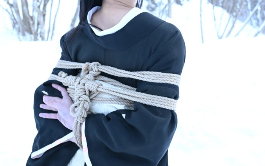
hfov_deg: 52.8
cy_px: 15
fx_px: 267
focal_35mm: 37
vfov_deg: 32.6
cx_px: 132
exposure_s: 1/100
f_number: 4.5
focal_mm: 24
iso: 640
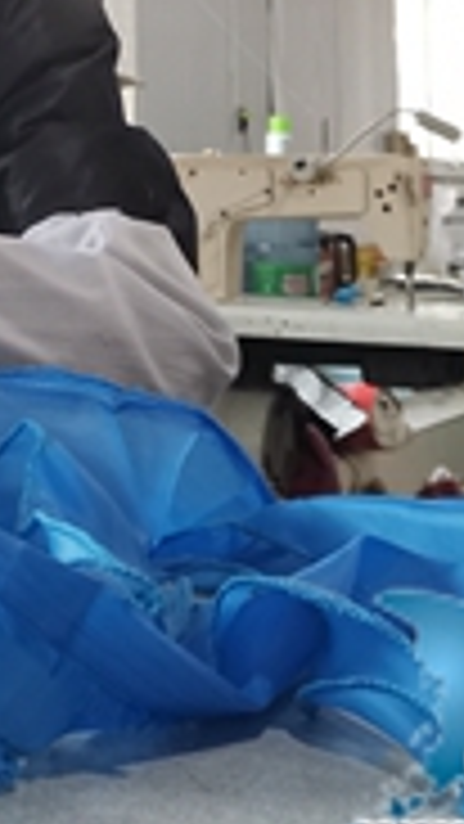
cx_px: -149
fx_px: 2164
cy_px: -113
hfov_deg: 11.9
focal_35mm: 99
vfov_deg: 20.4
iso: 400
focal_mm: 4.75
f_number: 1.8
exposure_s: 1/100
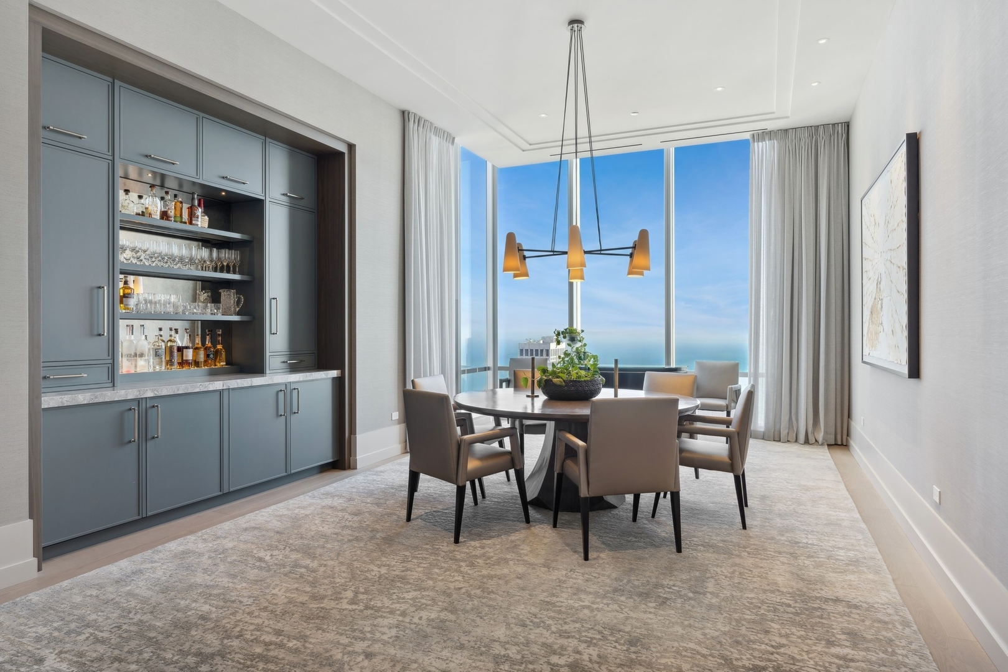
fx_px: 616
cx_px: 504
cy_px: 336
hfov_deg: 78.6
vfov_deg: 57.2
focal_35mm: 22
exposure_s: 1/40
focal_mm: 22
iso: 200
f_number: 8
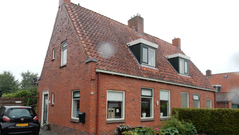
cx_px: 118
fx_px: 177
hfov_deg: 67.9
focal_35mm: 28
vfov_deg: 41.0
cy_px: 90
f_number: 3.7
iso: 360
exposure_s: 1/250
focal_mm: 4.5
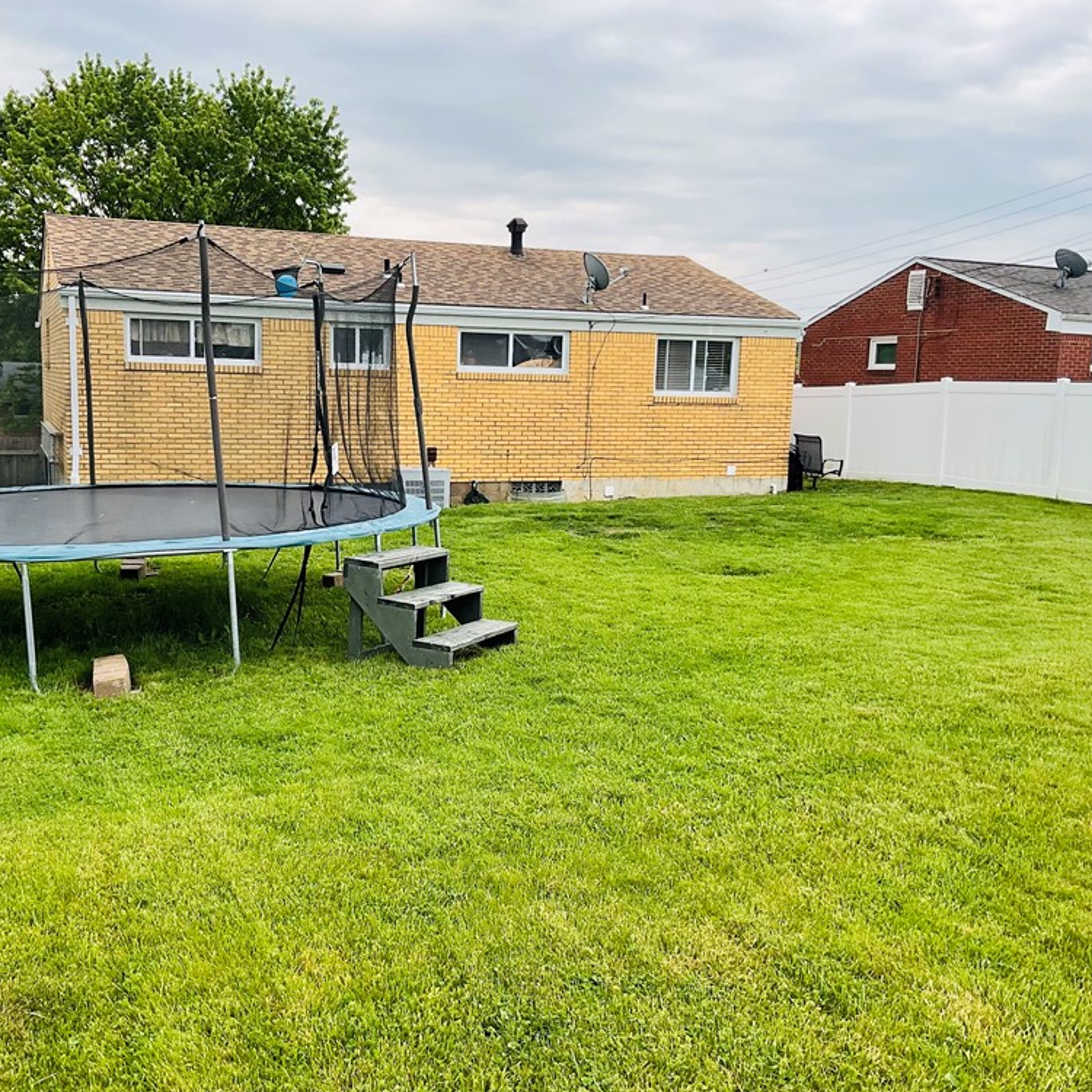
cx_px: 460
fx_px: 1249
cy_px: 556
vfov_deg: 47.2
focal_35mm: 35
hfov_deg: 47.1
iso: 16
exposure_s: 1/642
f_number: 1.8
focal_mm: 3
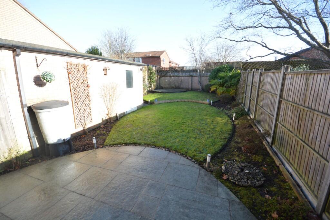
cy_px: 110
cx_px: 165
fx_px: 137
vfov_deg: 77.3
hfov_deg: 100.4
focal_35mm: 15
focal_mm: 10
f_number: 8
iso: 400
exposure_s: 1/200
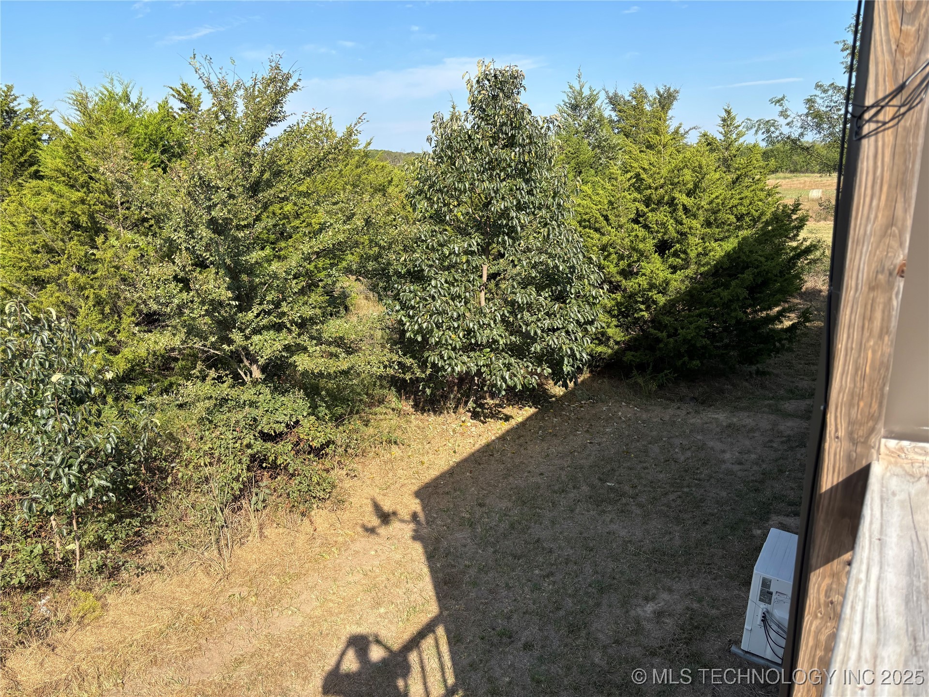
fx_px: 698
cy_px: 348
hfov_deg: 67.3
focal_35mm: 26
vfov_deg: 53.1
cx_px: 464
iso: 50
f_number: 1.6
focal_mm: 5.96
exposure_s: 1/1543
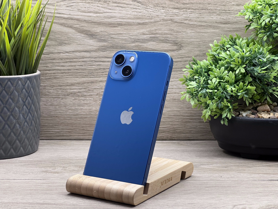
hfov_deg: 25.3
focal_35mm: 77
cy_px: 104
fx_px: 618
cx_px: 139
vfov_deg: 19.1
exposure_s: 1/100
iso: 100
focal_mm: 9
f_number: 2.8
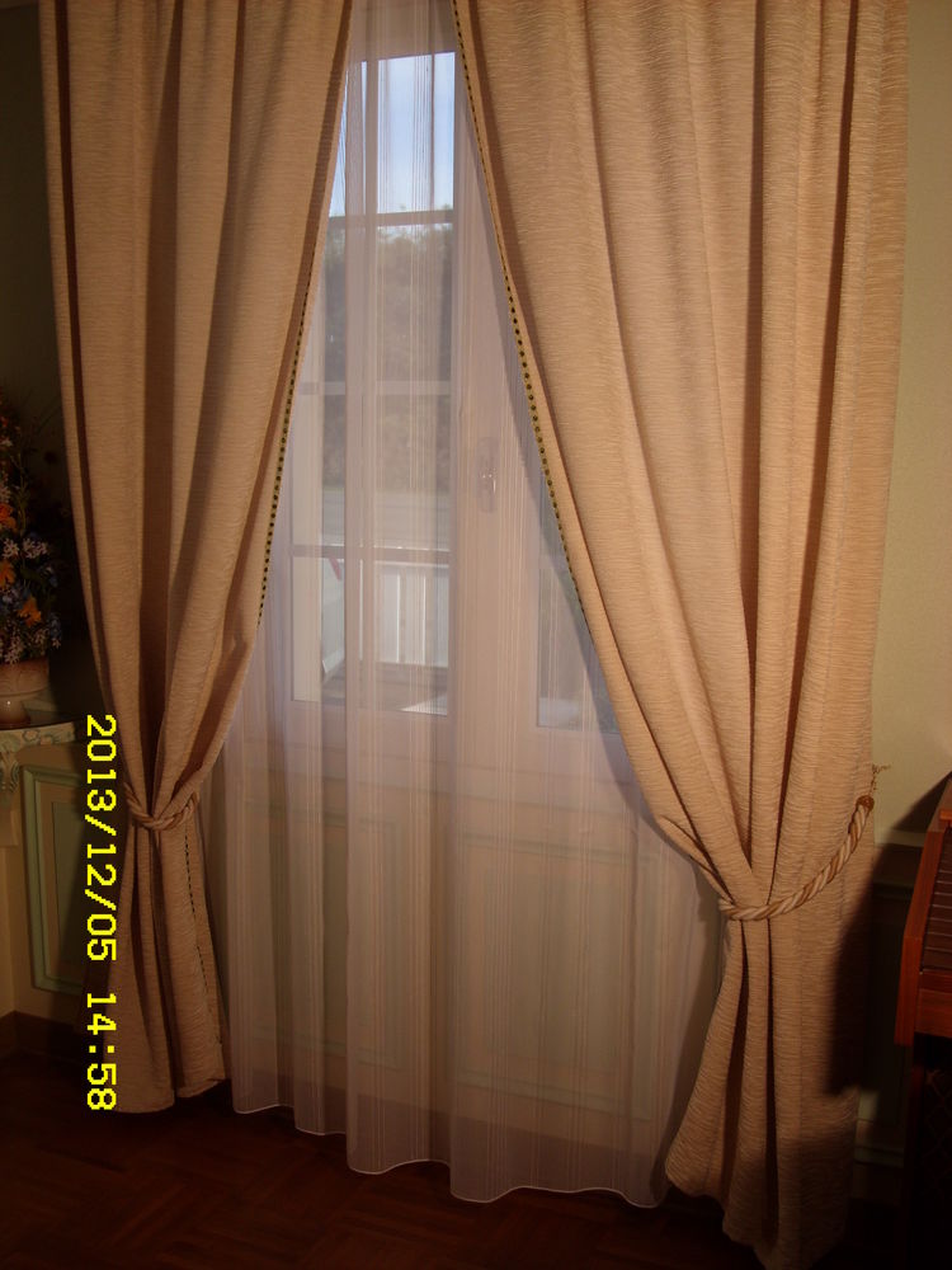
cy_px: 635
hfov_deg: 37.7
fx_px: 1393
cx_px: 476
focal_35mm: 38
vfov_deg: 49.0
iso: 50
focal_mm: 6.3
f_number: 2.8
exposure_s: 1/323
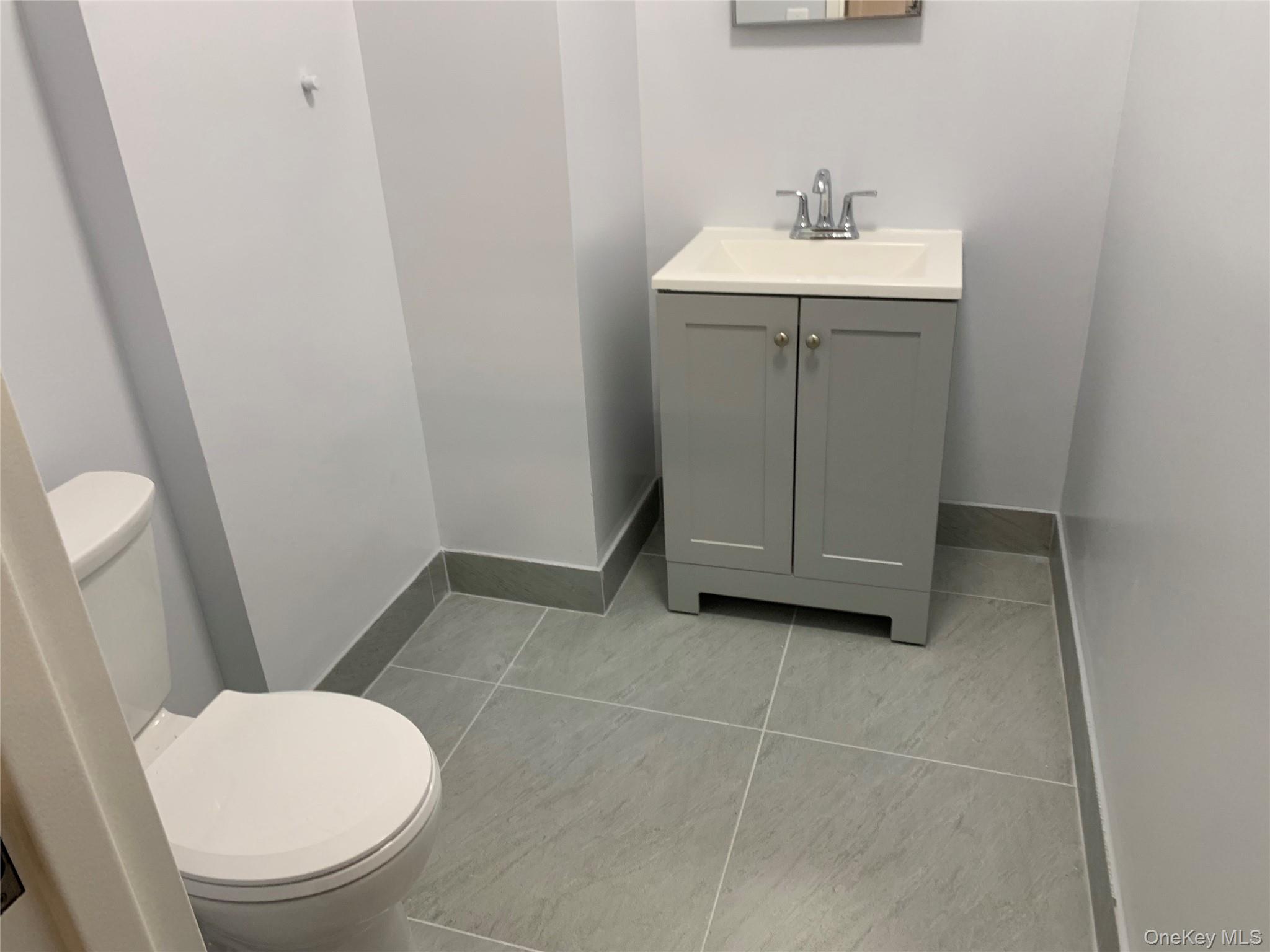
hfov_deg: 67.3
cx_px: 635
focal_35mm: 26
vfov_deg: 53.1
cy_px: 476
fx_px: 954
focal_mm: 4.25
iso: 100
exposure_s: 1/60
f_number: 1.8
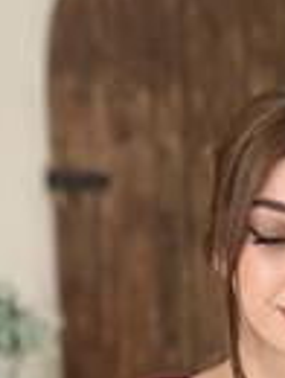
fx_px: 1007
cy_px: 457
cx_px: 340
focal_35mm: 92
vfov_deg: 19.9
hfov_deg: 15.5
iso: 50
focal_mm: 2.69
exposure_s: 1/100
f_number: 1.9
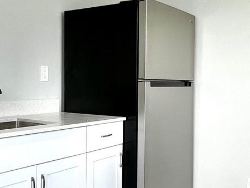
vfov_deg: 31.5
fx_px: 332
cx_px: 139
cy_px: 101
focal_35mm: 46
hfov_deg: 41.2
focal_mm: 1.57
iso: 100
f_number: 1.8
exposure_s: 1/120
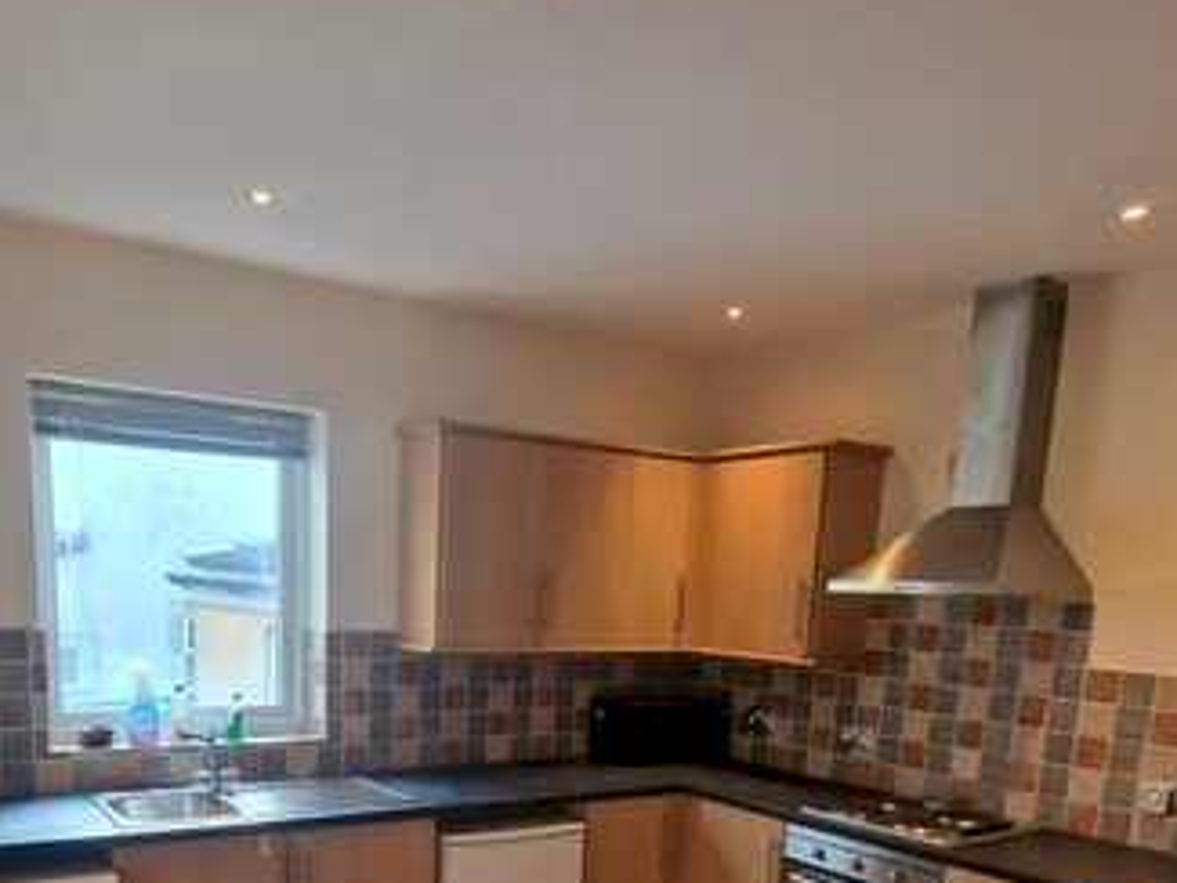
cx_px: 511
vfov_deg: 45.3
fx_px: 952
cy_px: 787
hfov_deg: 63.2
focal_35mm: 28
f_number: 2.2
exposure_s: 1/50
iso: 160
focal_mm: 2.2
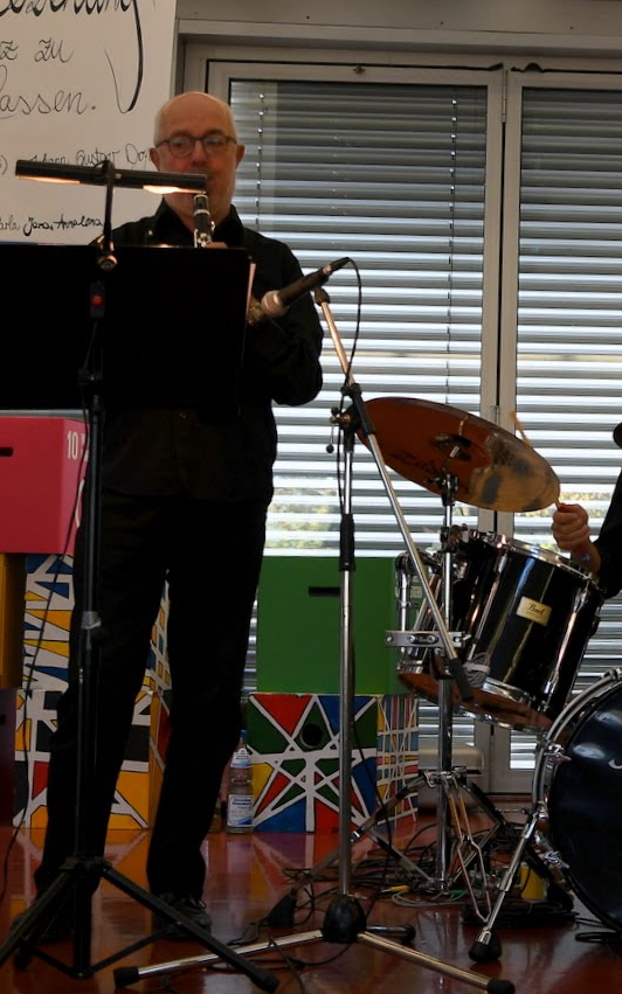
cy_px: 383
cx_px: 796
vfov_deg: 29.7
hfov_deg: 17.7
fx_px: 1871
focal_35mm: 69
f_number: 2.8
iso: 220
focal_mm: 24
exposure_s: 1/125
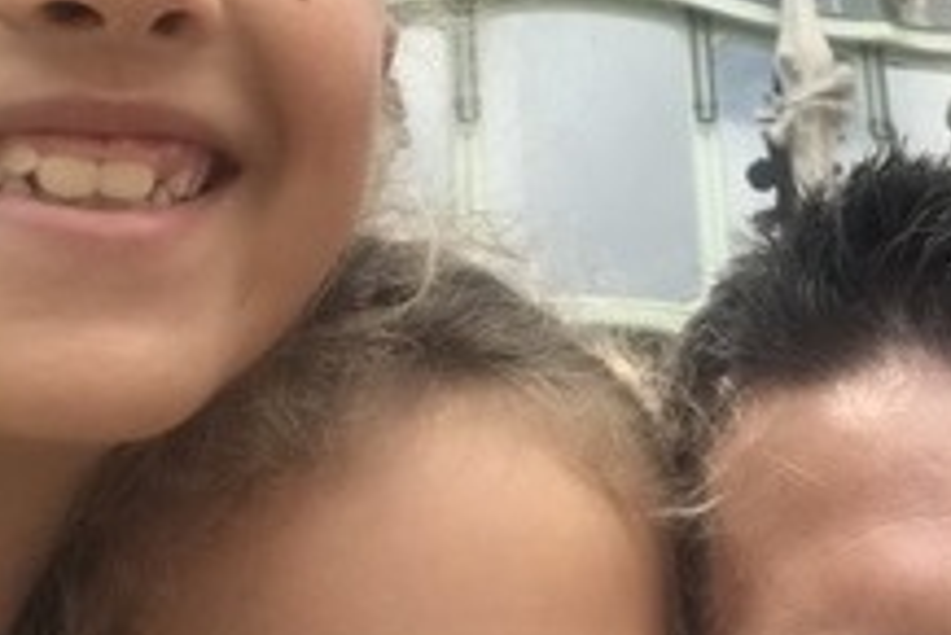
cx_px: 874
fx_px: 3119
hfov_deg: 17.1
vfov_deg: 11.4
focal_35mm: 118
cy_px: -175
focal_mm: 2.87
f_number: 2.2
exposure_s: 1/163
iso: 25
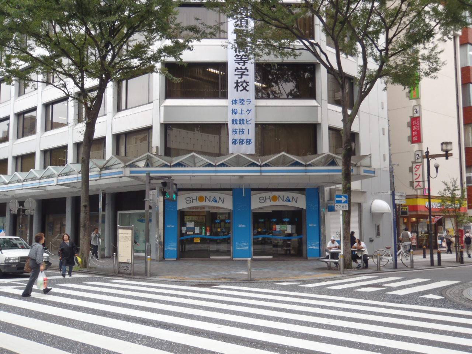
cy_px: 177
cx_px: 236
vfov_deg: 39.7
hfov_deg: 51.4
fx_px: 491
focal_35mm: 36
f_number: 4.1
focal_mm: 6.53
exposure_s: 1/60
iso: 64
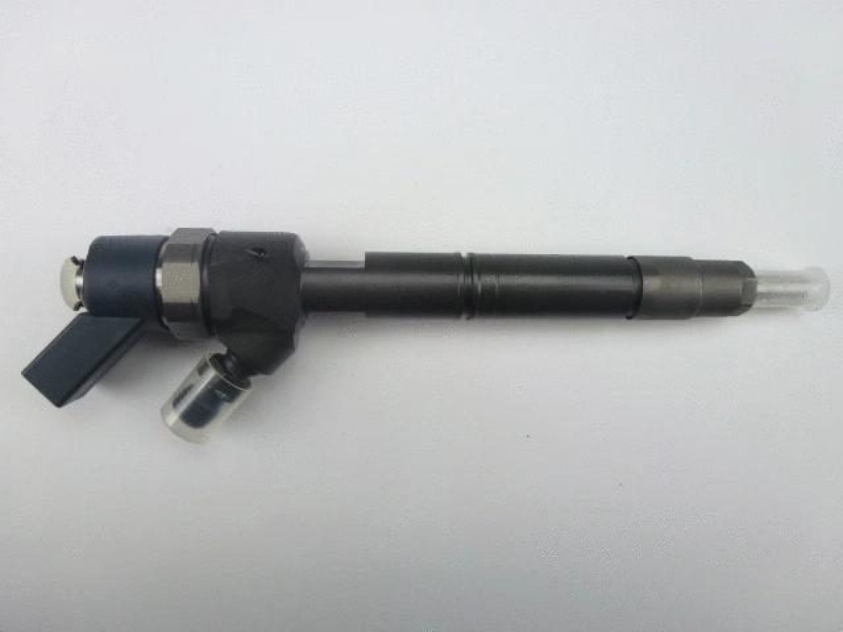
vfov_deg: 56.8
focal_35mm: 24
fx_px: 584
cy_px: 316
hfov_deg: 71.6
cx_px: 422
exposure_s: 1/60
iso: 100
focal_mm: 4.3
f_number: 3.3
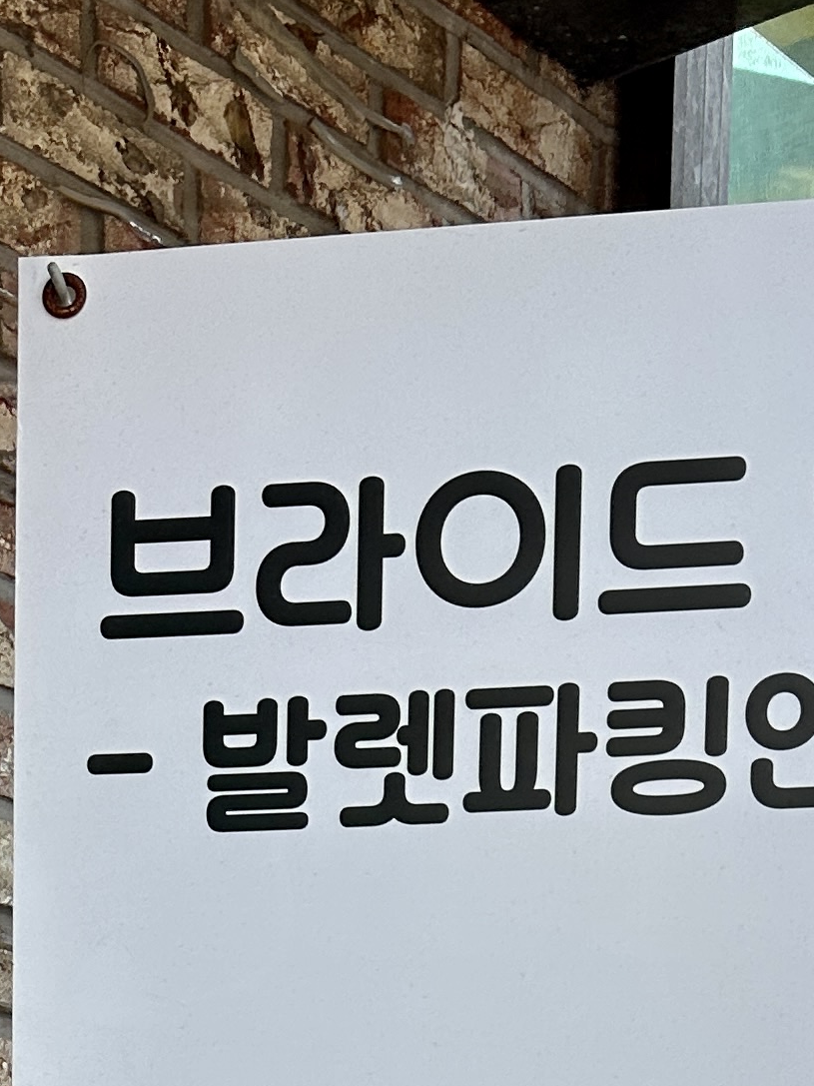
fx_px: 2791
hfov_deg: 16.5
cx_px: 199
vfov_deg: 18.5
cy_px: 1788
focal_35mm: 89
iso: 80
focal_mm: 6.86
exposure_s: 1/587
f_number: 1.78
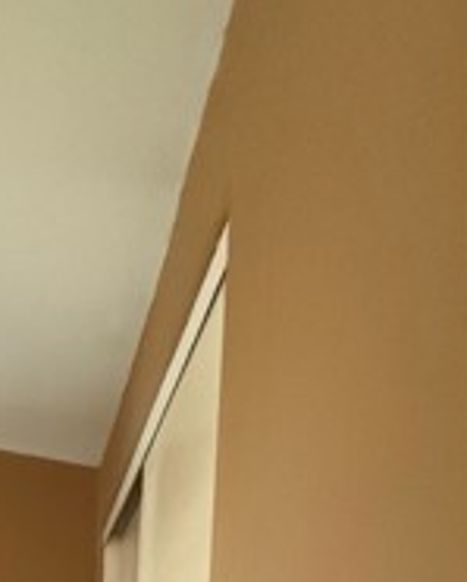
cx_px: -270
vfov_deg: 26.6
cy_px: 898
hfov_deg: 23.9
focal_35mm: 47
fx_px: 811
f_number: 2.2
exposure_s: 1/60
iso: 1250
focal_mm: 2.22
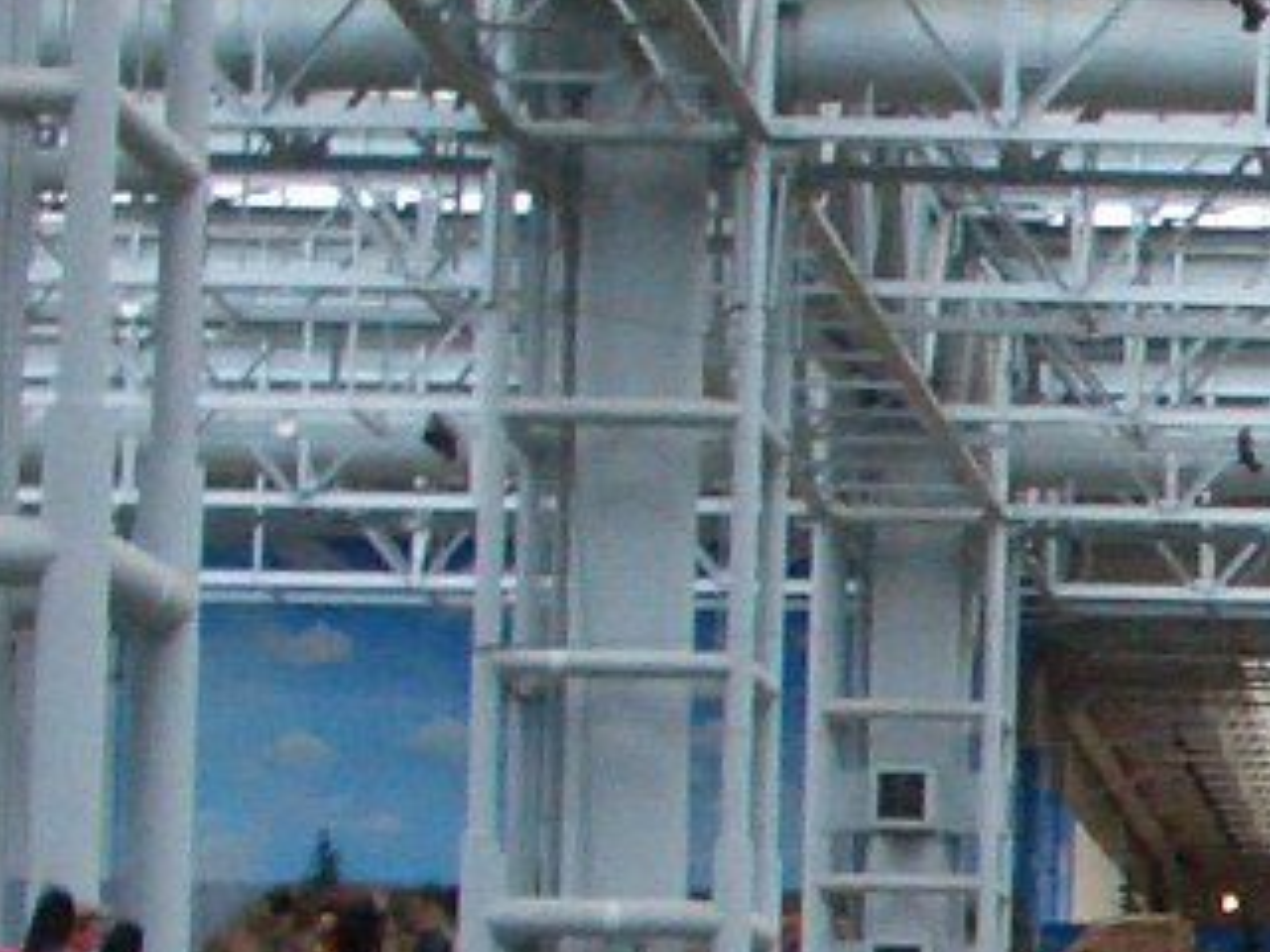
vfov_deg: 8.4
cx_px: 2687
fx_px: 6420
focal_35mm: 175
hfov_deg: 10.3
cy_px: 1012
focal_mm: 5.8
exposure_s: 1/160
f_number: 4.3
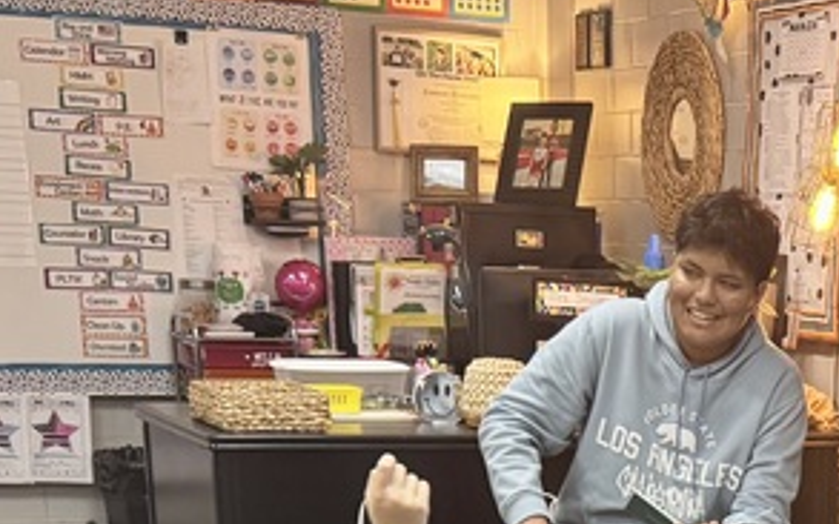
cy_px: 1008
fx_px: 2035
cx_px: 868
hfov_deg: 22.3
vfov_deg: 13.0
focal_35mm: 89
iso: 160
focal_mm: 6.76
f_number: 1.78
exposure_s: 1/60
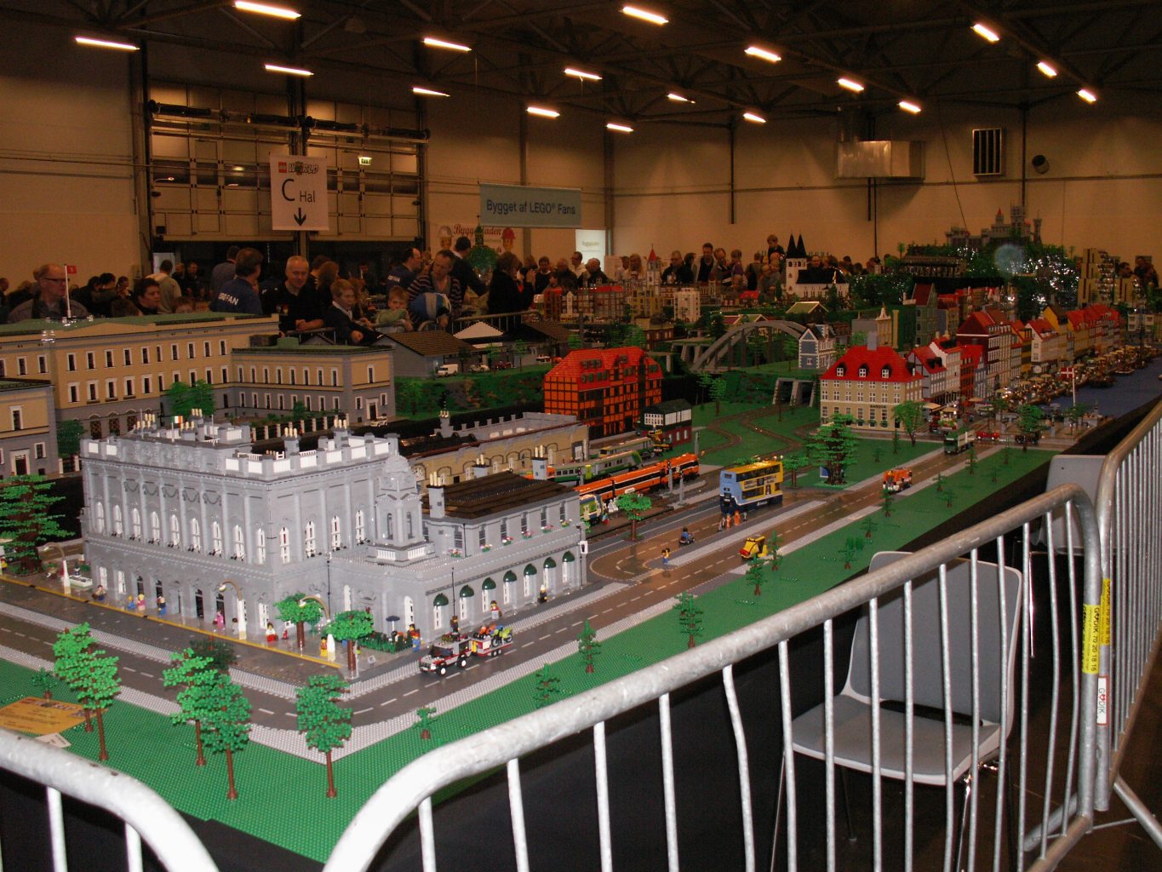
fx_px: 1175
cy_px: 436
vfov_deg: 40.7
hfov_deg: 52.6
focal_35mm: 35
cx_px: 581
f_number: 2.8
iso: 160
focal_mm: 5.86
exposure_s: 1/60
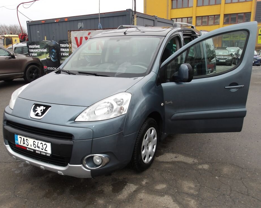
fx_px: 224
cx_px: 127
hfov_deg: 60.5
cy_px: 101
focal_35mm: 29
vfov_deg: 49.9
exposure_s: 1/35
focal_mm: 4.9
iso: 100
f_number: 3
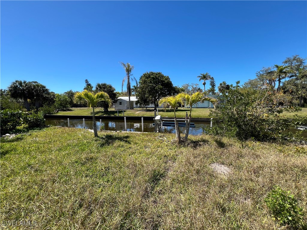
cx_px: 154
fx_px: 115
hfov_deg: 106.2
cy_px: 115
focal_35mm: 13
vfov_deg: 89.9
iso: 32
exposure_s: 1/1107
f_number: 1.8
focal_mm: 1.57
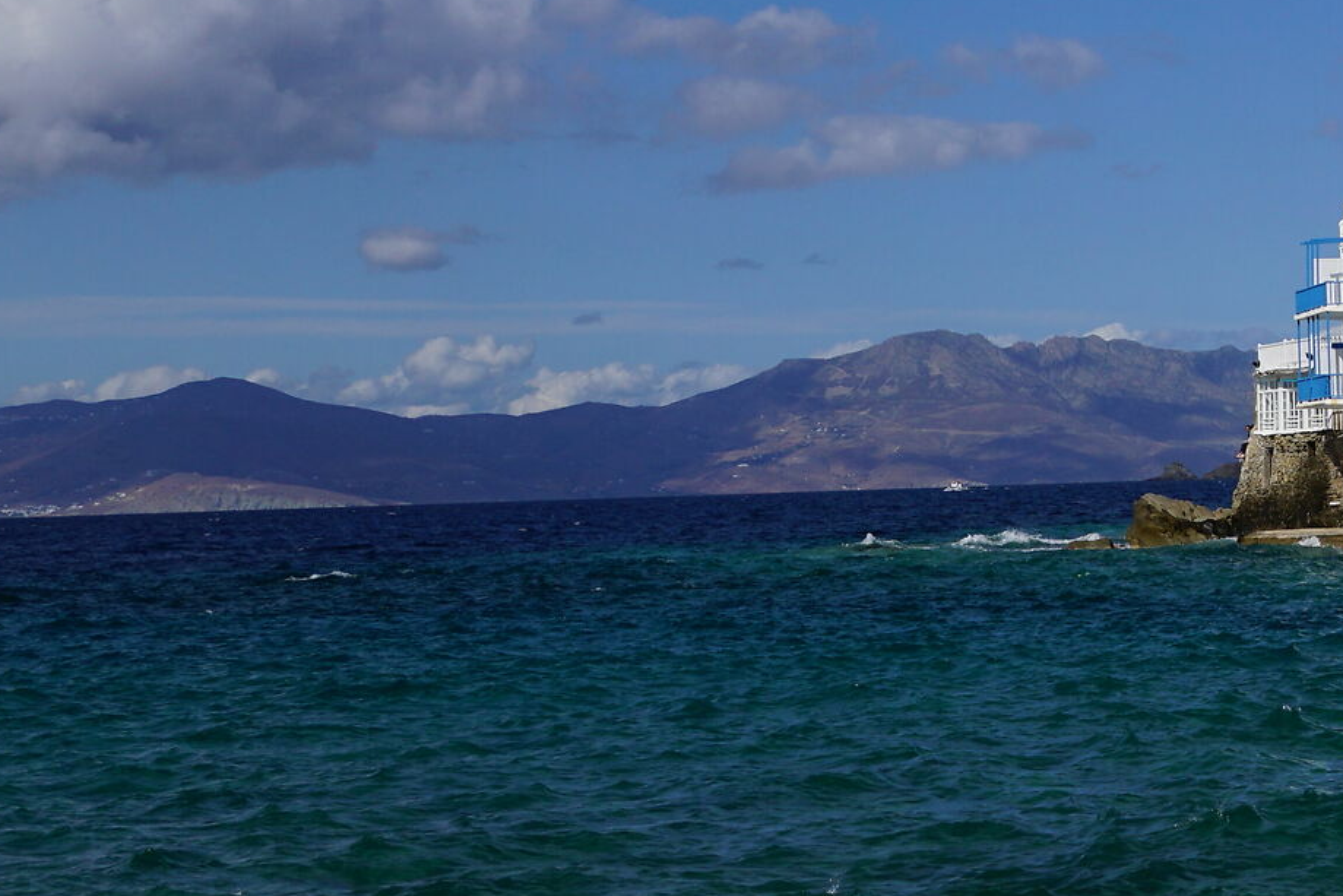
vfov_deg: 14.4
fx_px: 3507
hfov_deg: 20.0
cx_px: 1711
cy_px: 72
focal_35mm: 94
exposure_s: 1/400
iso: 100
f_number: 10
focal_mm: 24
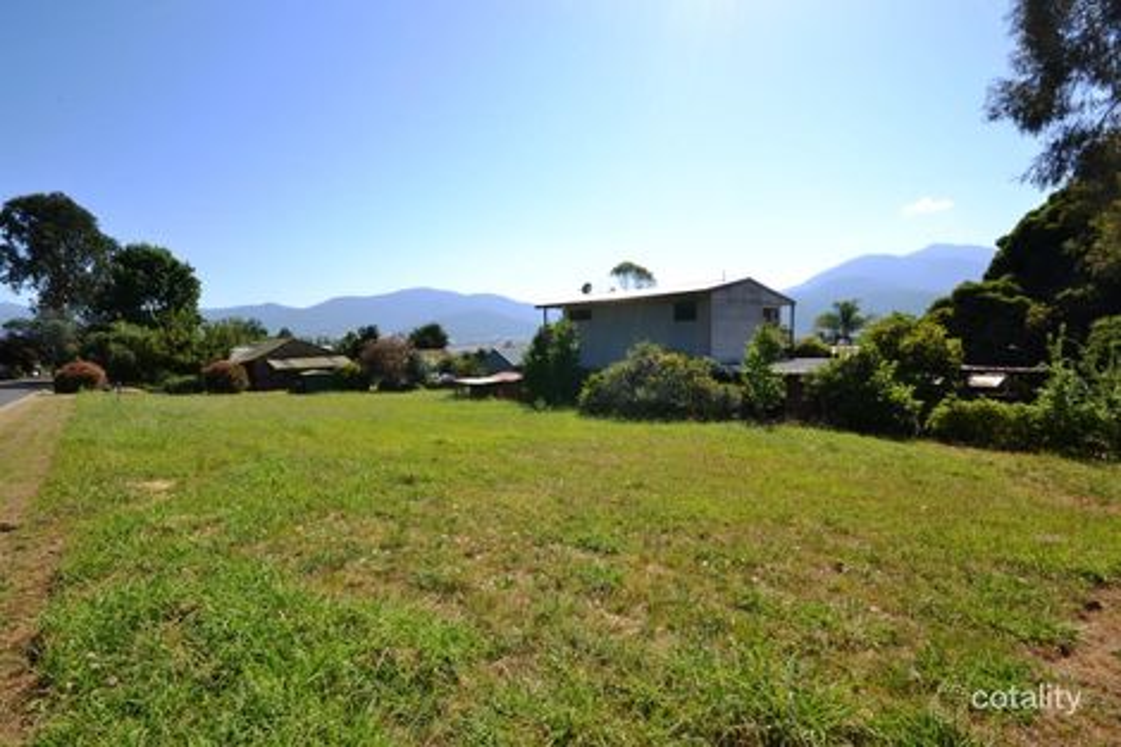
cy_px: 374
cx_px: 560
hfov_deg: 100.4
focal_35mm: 15
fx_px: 467
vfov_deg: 77.3
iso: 200
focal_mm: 10
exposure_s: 1/80
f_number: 20
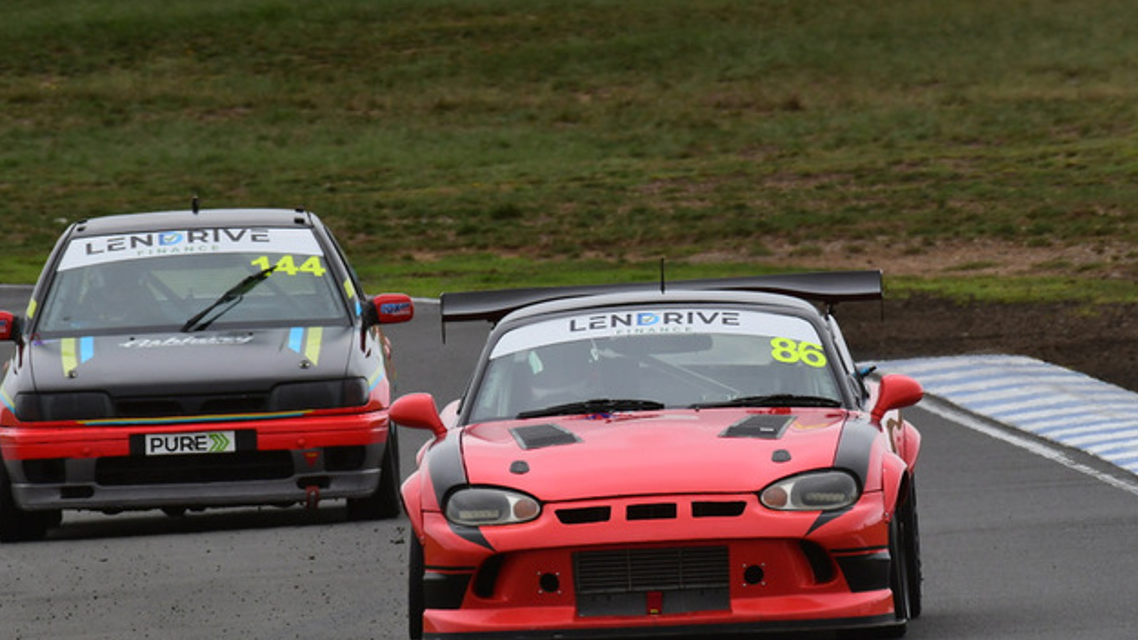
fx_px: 30293
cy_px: 349
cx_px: 589
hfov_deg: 2.2
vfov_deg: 1.2
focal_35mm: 1004
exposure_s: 1/640
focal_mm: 500
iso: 640
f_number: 10
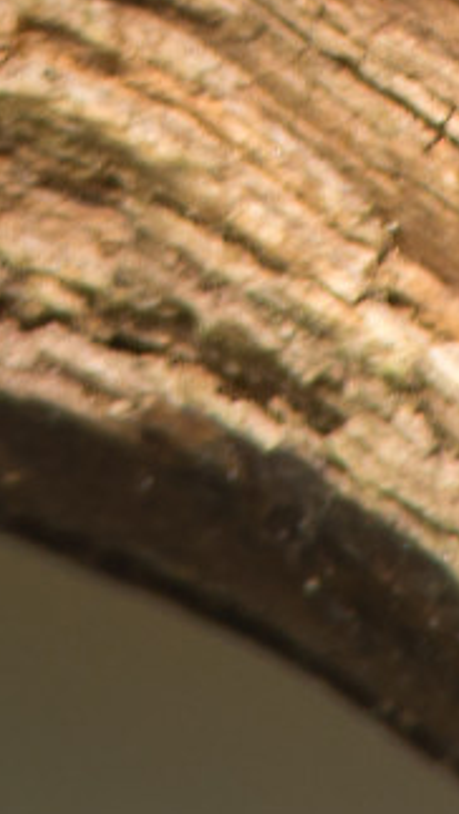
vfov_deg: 0.4
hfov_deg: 0.2
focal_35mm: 5831
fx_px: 126001
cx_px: 242
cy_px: -1169
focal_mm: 500
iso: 200
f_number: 9
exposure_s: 1/60
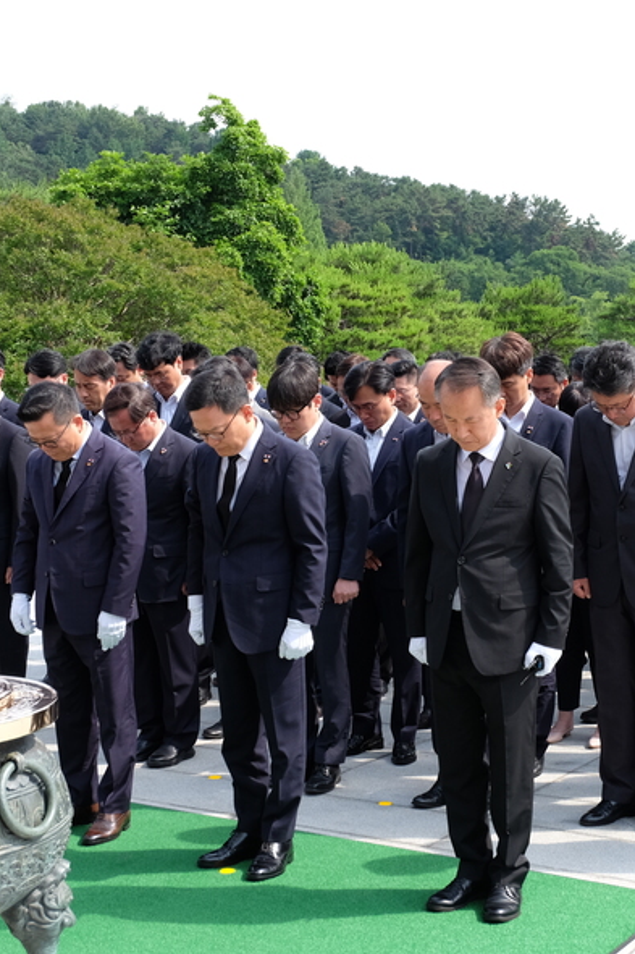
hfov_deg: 23.3
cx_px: 428
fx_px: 1535
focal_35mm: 58
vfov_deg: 34.5
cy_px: 472
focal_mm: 25.6
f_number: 7.1
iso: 200
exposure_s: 1/180
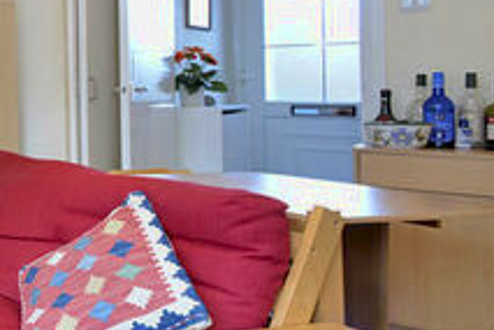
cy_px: 85
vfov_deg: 28.8
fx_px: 631
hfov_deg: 27.5
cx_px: -264
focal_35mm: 46
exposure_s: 1/15
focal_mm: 14
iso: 400
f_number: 7.1
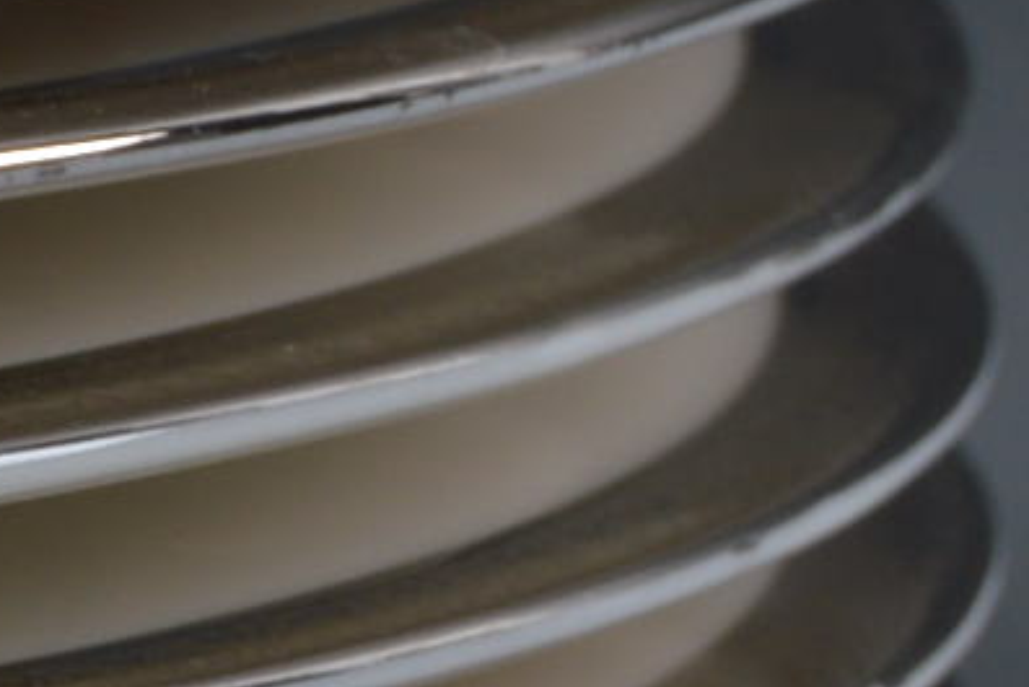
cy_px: 690
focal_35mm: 545
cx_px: -1905
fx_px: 15583
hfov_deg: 3.7
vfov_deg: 2.5
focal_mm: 48
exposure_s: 1/160
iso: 100
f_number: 9
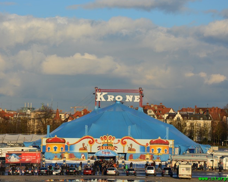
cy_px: 90
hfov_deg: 14.0
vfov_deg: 11.2
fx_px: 931
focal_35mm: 138
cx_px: 118
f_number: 8
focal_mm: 80
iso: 125
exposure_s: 1/250
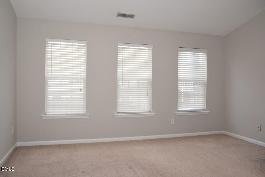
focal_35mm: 30
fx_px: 221
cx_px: 132
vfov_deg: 43.7
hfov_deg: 61.9
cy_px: 88
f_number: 5
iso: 400
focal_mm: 20
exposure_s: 1/100
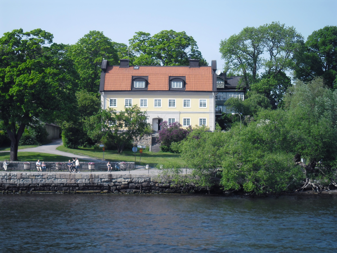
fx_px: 720
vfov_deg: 19.9
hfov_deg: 26.3
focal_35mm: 74
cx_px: 168
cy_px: 126
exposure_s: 1/430
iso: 80
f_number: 3.9
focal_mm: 13.2
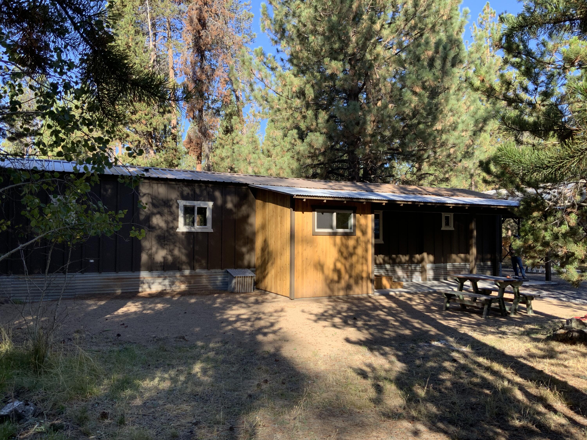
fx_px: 492
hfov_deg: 61.7
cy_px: 220
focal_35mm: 29
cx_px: 294
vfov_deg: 48.2
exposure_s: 1/305
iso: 16
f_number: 1.8
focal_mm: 3
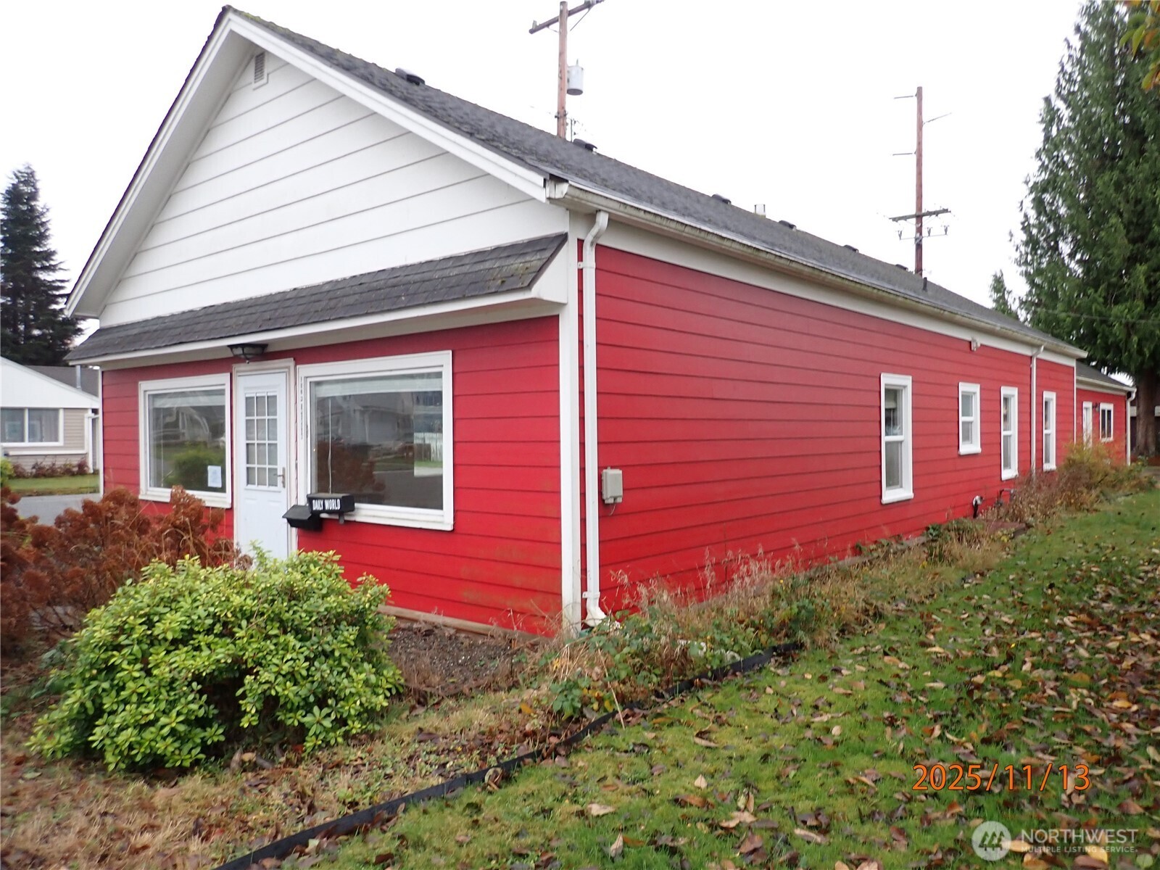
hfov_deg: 69.4
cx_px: 580
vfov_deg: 54.9
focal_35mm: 25
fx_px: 838
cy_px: 435
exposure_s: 1/125
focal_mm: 4.5
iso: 200
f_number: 2
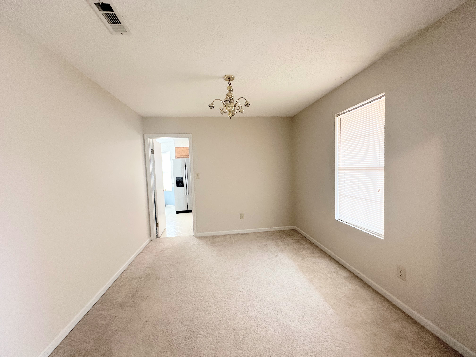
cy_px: 178
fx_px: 193
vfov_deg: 85.7
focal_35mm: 14
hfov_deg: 102.1
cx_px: 238
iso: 160
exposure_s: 1/120
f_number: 2.2
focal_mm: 2.22
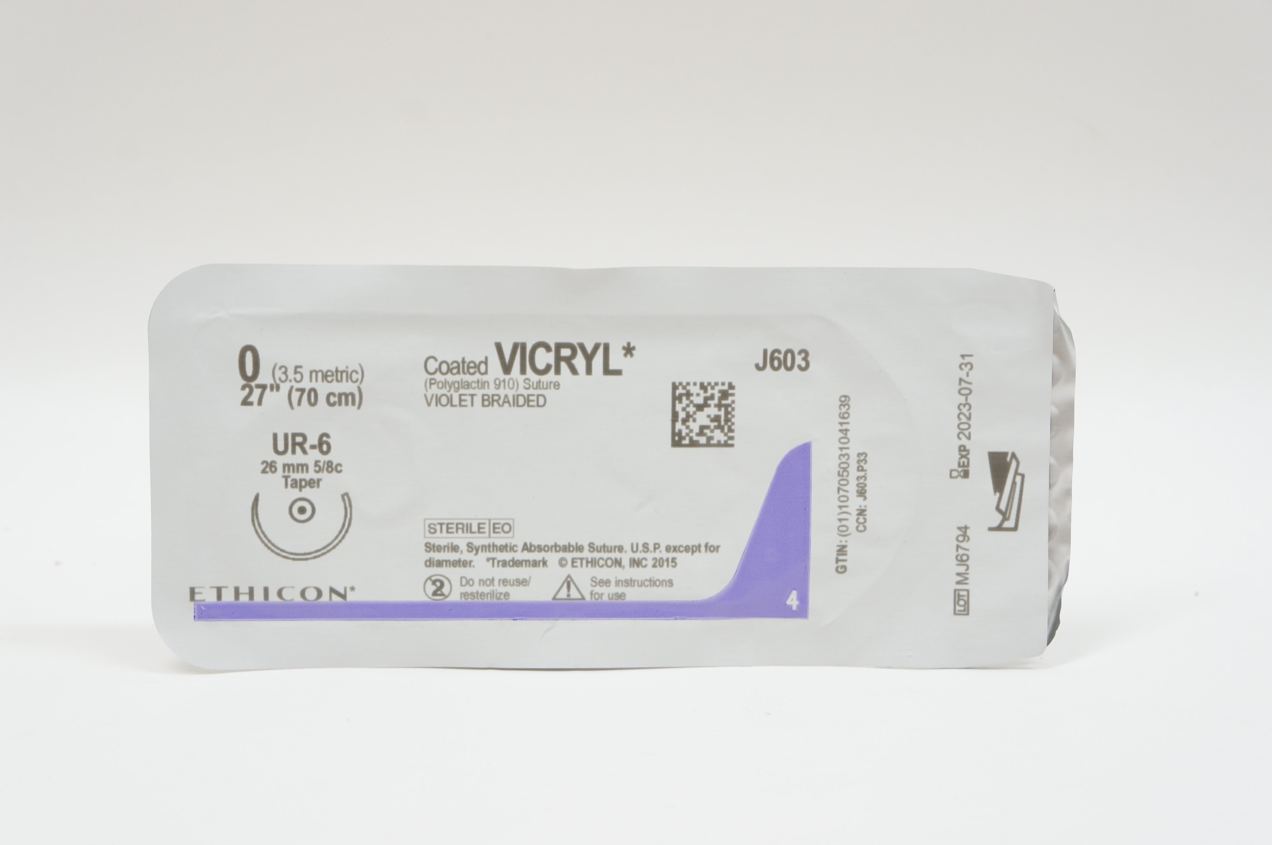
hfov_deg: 35.1
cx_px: 636
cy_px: 422
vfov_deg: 23.7
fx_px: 2012
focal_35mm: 57
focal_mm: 38
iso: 400
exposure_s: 1/40
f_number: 7.1
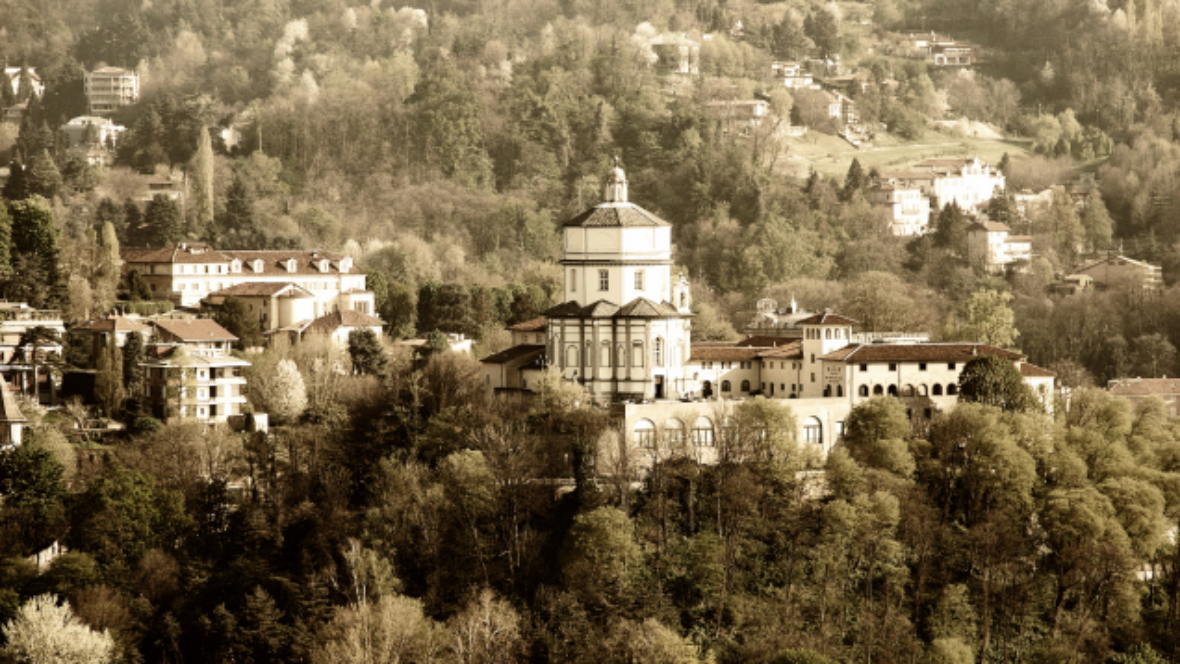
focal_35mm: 214
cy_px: 336
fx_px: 6682
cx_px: 588
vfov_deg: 5.7
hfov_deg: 10.1
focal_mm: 135
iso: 200
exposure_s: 1/160
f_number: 9
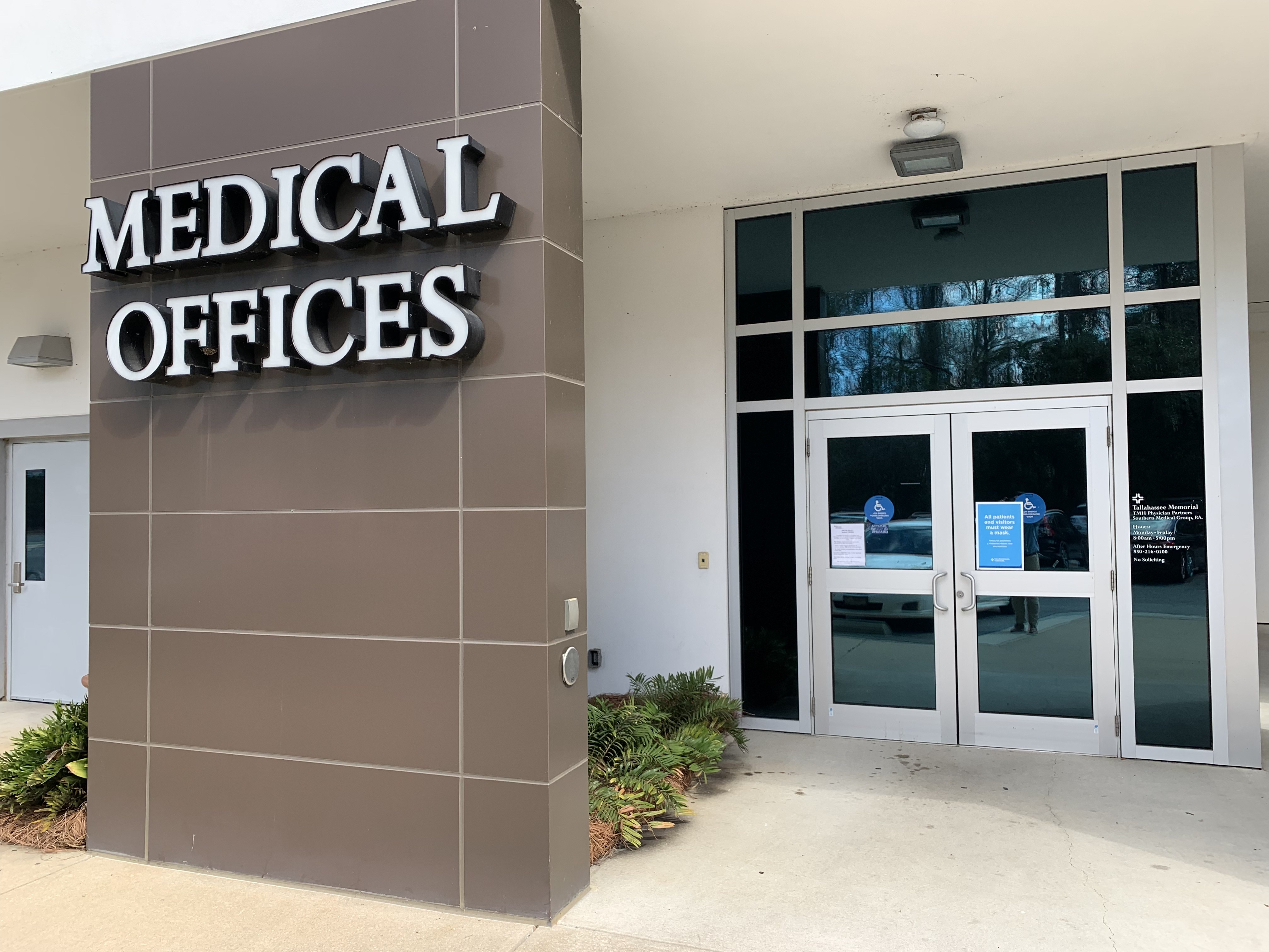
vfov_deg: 53.1
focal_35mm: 26
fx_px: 953
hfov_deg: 67.3
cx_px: 634
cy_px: 476
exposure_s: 1/442
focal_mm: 4.25
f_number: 1.8
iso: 25
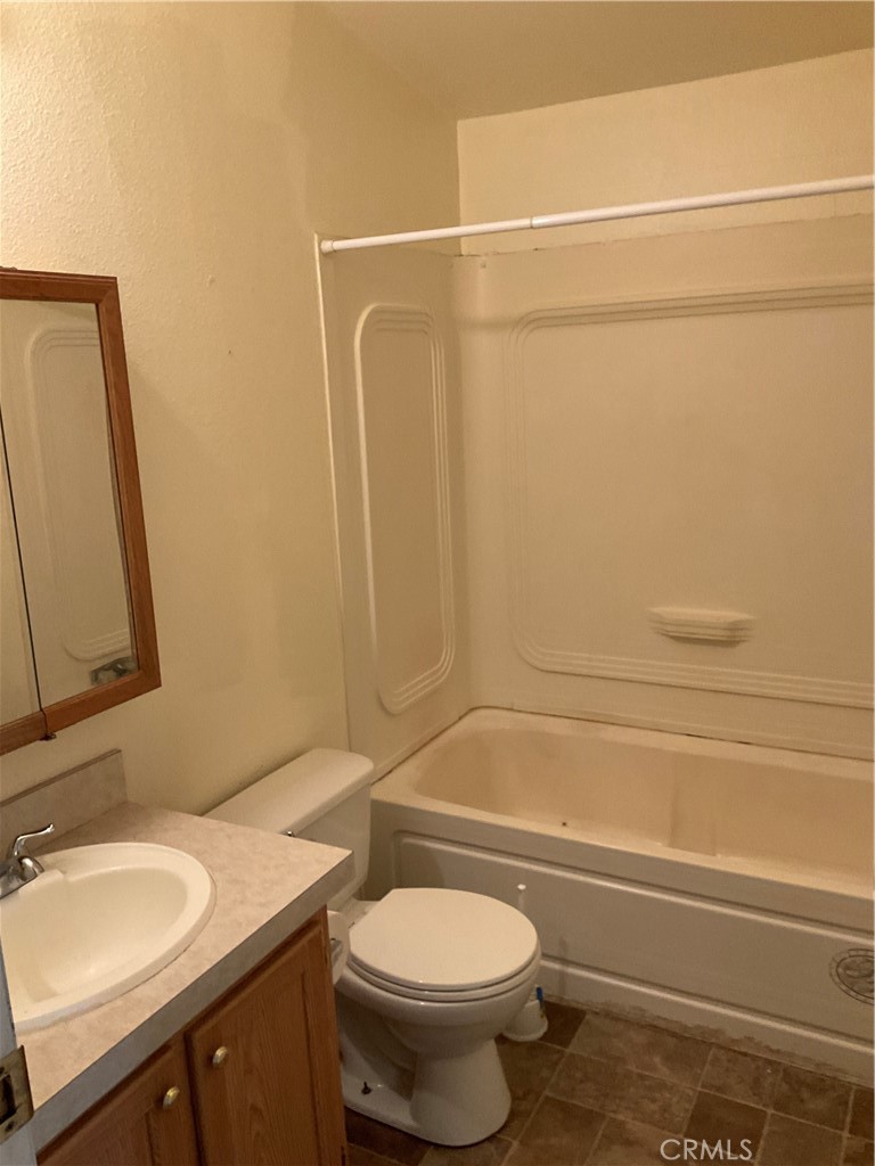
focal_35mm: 29
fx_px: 977
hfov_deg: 48.2
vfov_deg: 61.7
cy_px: 583
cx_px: 438
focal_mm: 3
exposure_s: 1/60
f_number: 1.8
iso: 125
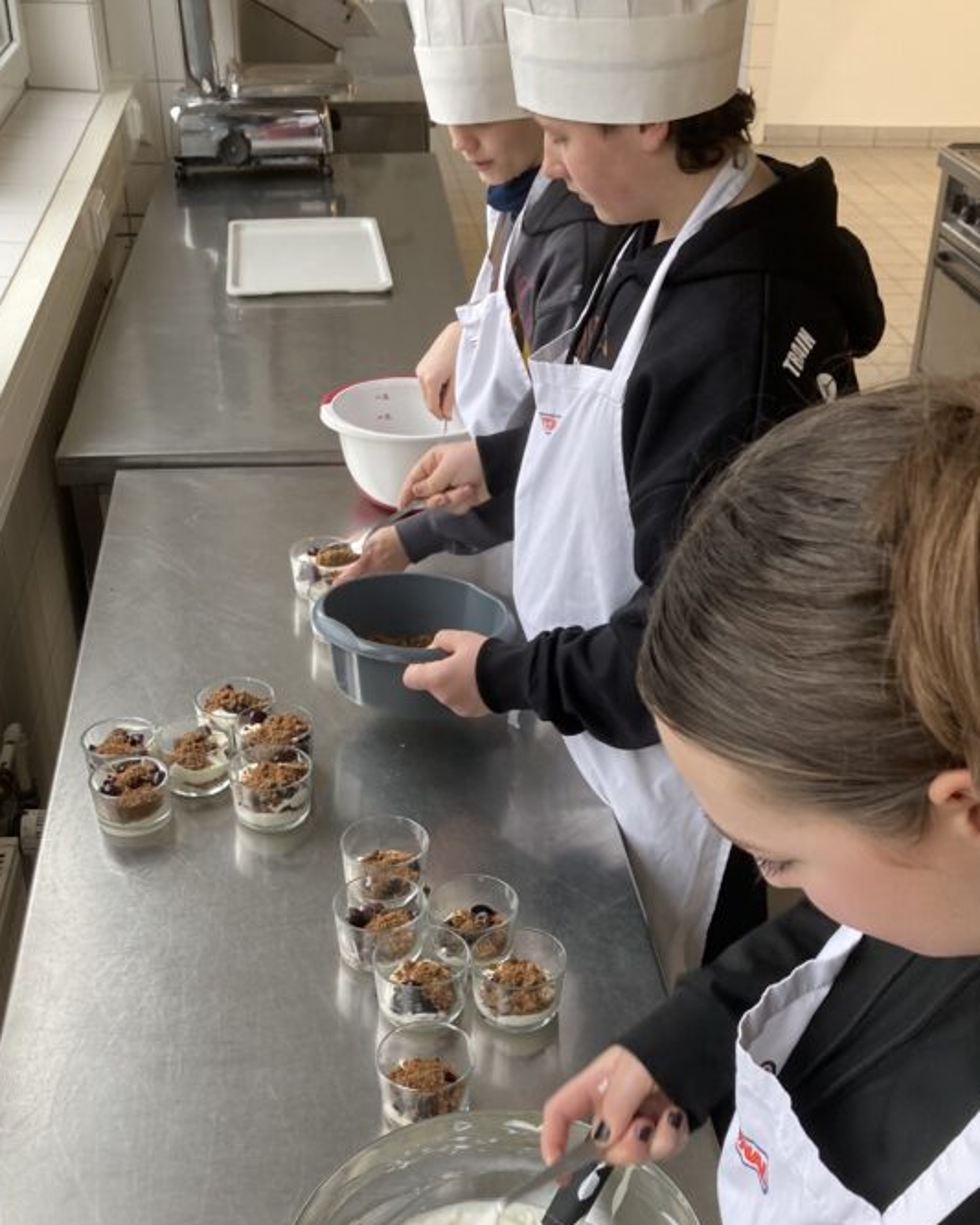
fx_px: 1522
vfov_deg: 43.4
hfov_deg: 35.6
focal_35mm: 42
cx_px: 566
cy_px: 791
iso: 64
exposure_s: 1/50
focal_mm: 3.99
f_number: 1.8
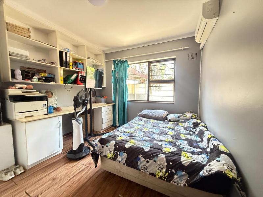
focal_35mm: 14
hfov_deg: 102.1
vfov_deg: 85.7
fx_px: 106
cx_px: 132
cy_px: 98
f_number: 2.2
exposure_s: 1/60
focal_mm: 2.22
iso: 800
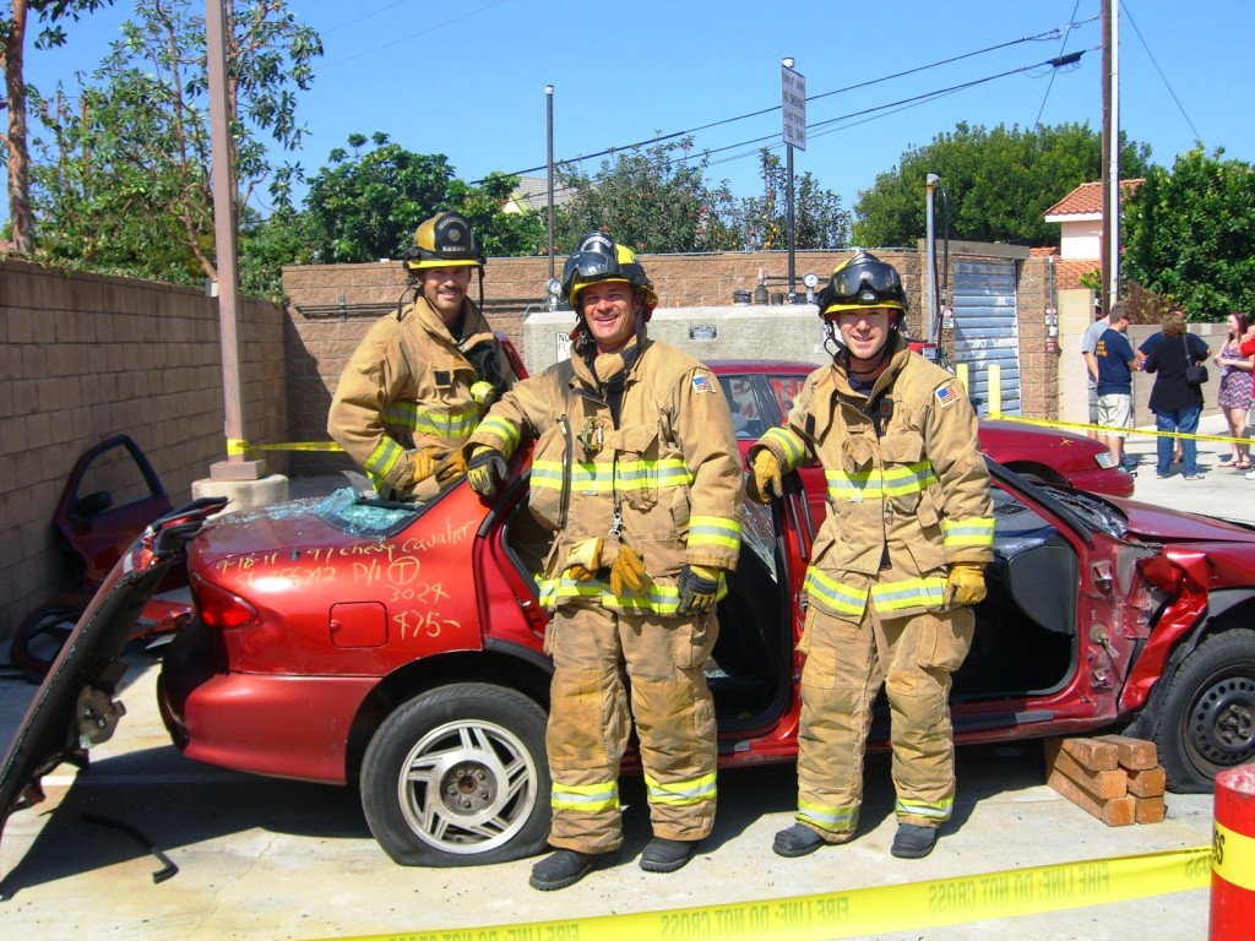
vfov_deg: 37.7
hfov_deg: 49.0
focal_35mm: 38
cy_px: 470
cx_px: 628
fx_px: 1378
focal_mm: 7.9
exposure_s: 1/160
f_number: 8
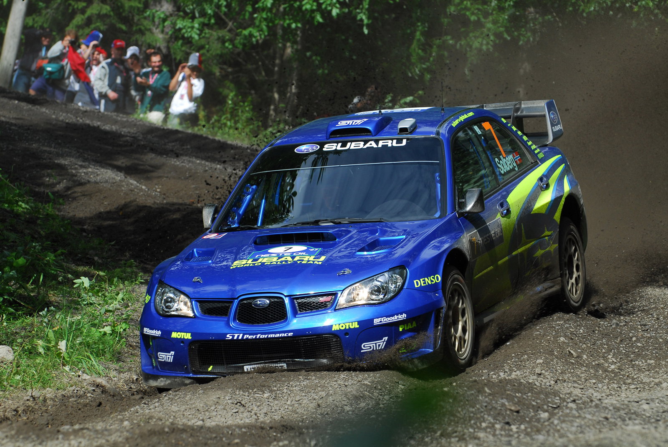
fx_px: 3901
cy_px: 224
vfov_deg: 6.6
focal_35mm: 210
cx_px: 334
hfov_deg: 9.8
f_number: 5.6
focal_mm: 140
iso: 200
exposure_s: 1/640
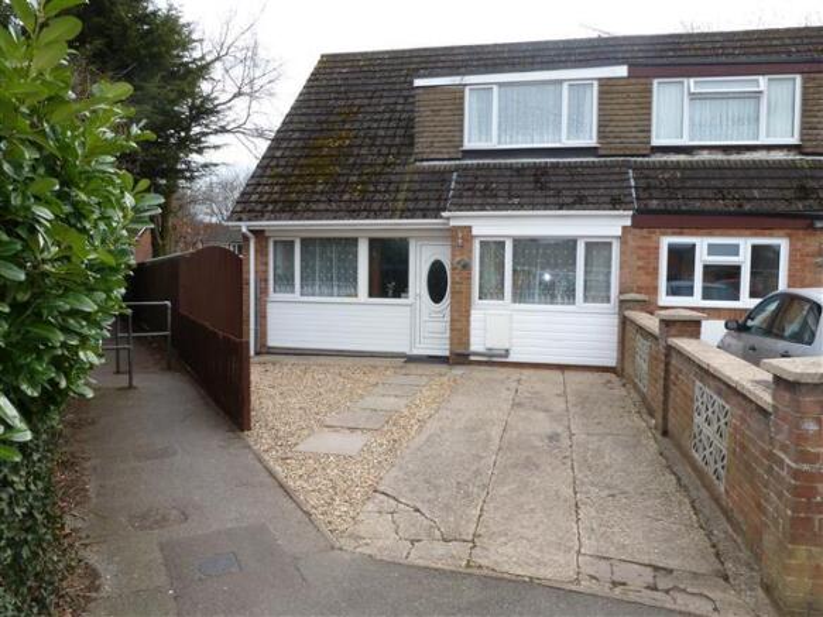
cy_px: 308
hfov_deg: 71.6
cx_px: 412
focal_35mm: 24
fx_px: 570
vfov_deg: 56.8
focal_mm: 4.3
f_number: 4
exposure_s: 1/200
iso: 100
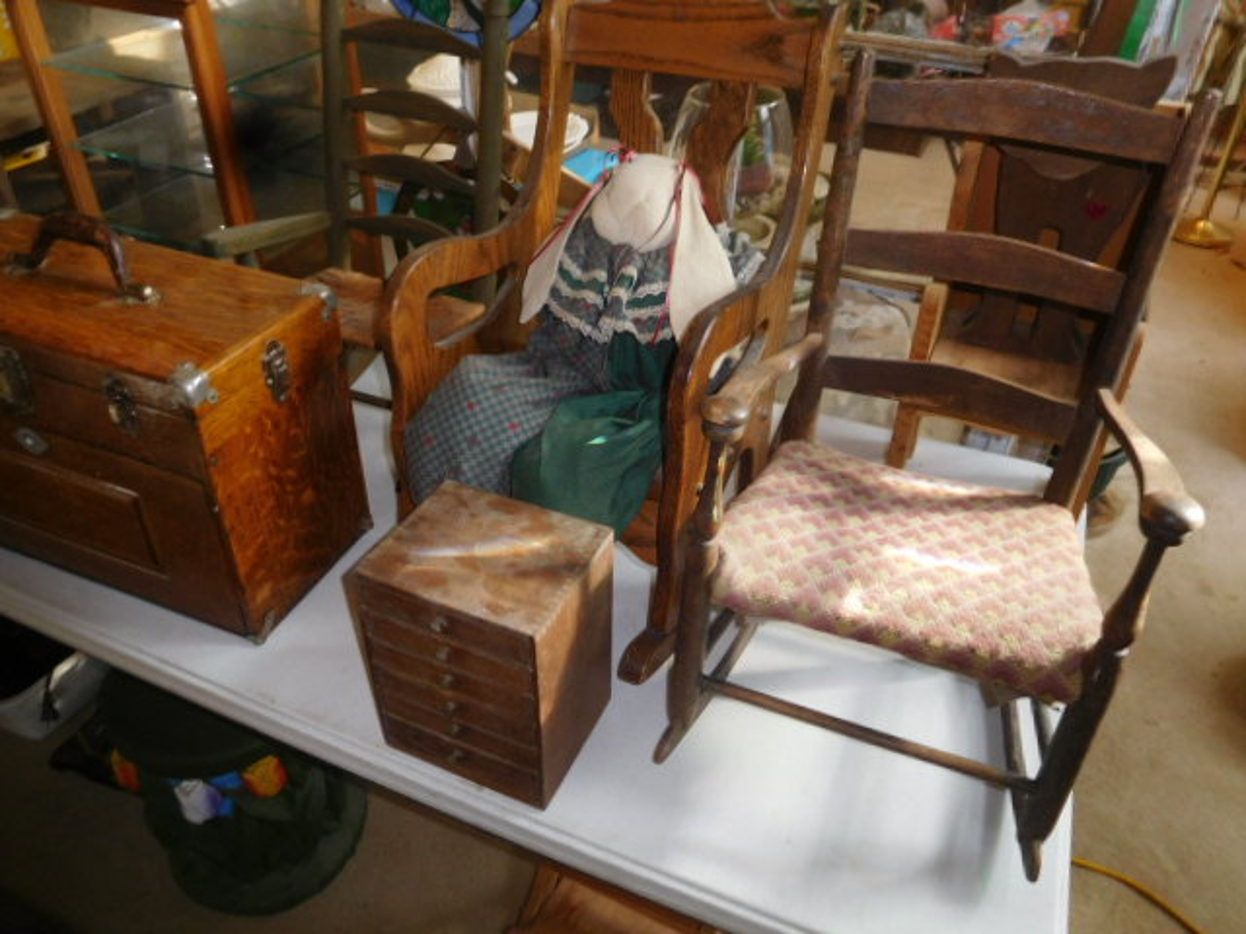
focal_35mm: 25
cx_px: 623
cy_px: 467
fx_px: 900
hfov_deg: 69.4
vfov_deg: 54.9
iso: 200
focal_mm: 4.5
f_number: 3.4
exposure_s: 1/30
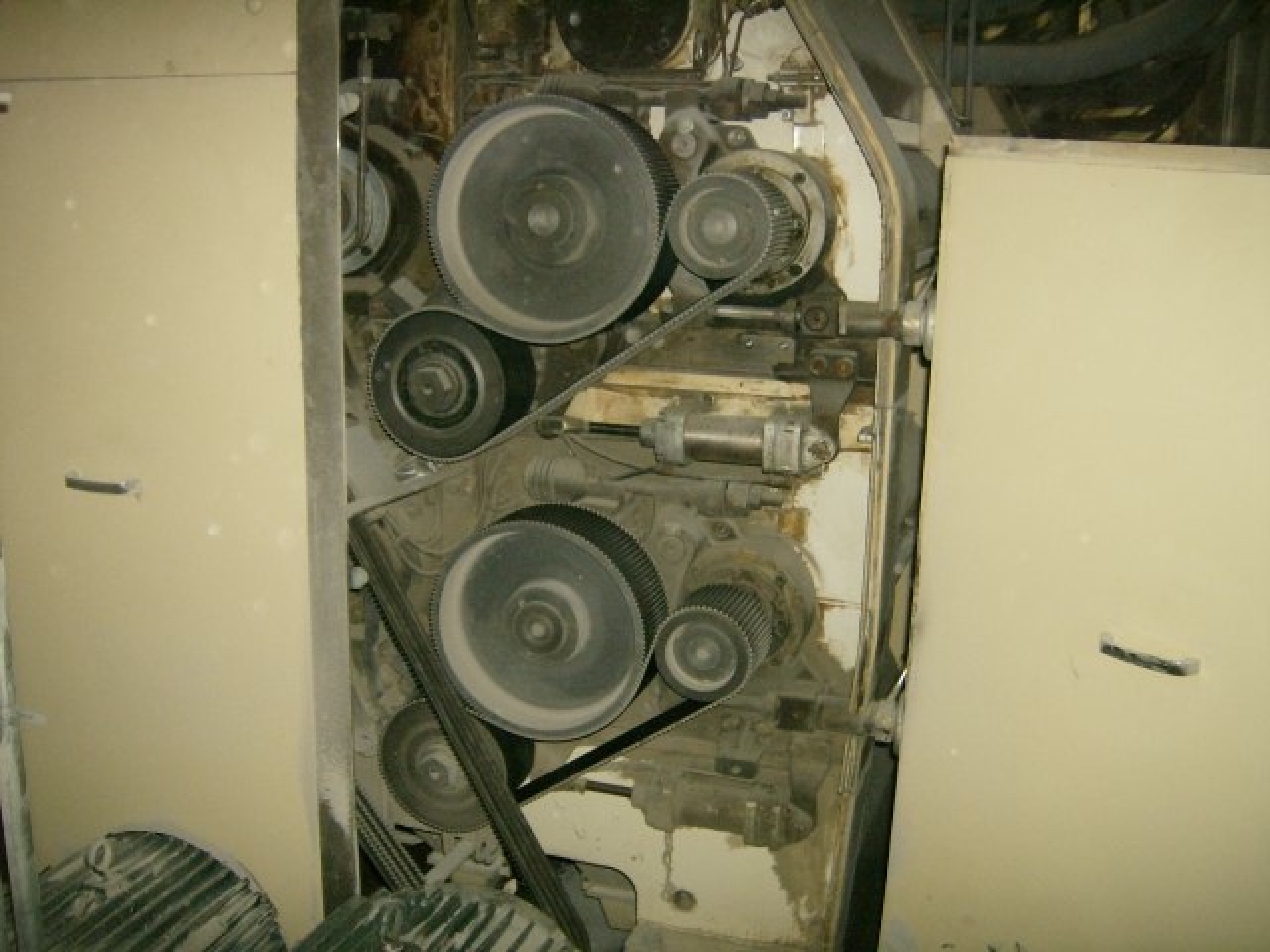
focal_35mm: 36
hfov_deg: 51.4
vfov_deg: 39.7
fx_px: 1321
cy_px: 476
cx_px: 635
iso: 200
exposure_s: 1/60
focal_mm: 6
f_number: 2.8
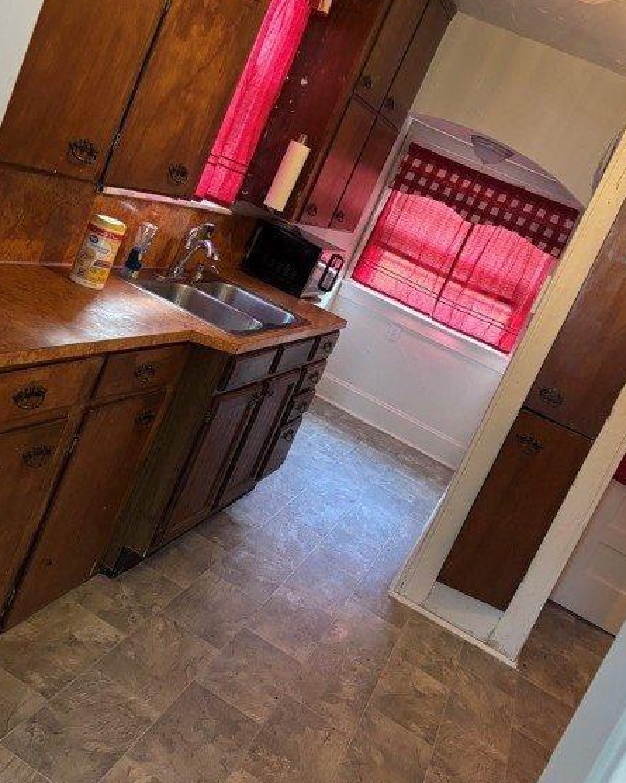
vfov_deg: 51.3
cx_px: 318
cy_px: 319
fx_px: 811
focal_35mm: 35
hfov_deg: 42.2
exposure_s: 1/40
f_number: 1.6
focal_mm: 5.96
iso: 500
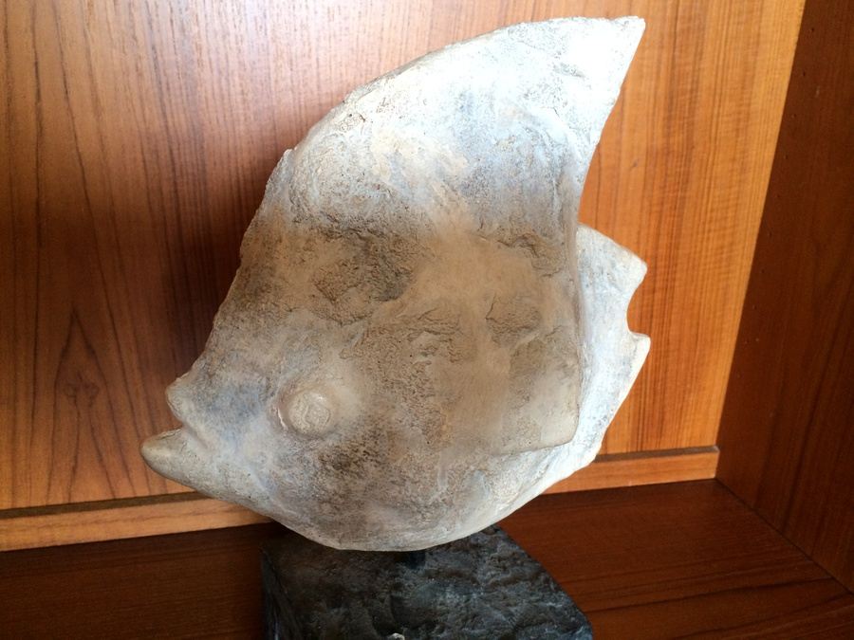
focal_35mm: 30
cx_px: 427
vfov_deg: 46.8
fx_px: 740
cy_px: 320
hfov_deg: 60.0
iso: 64
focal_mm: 4.12
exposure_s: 1/30
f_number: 2.2
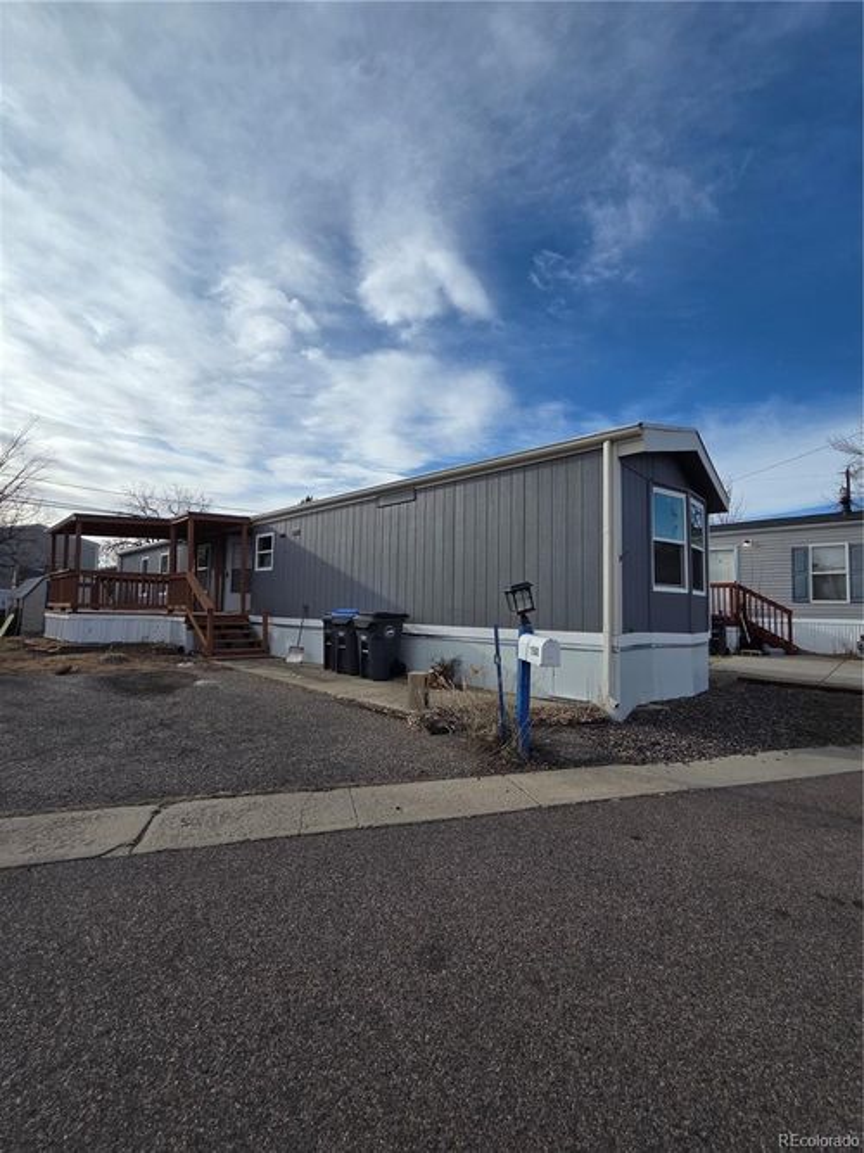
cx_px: 432
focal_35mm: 13
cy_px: 576
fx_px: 433
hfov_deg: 89.9
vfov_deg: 106.2
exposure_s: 1/2157
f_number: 2.2
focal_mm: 2.2
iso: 50
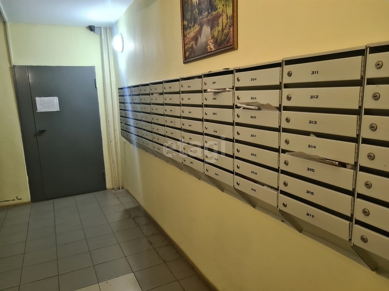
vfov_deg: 53.1
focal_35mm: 26
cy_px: 146
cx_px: 194
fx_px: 292
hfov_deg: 67.3
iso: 640
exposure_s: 1/33
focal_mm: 5.4
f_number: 1.8
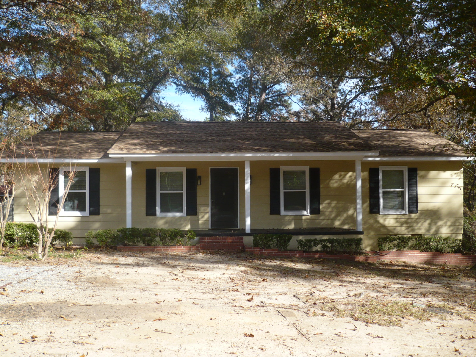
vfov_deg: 40.7
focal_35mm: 35
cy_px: 178
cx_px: 238
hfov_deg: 52.6
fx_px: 481
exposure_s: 1/500
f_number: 2.8
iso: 100
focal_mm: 5.8
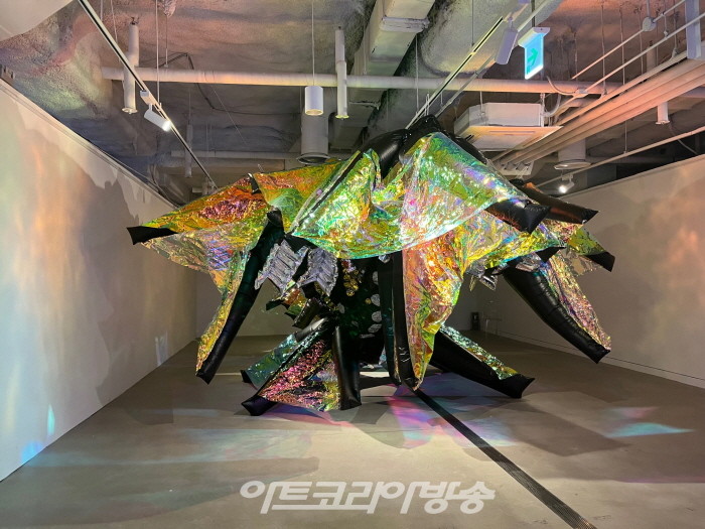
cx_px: 352
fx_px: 530
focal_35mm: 26
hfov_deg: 67.3
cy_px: 264
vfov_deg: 53.1
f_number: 1.6
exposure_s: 1/60
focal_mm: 5.1
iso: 200
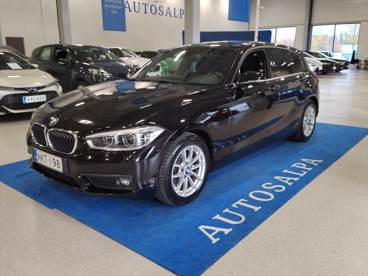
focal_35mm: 30
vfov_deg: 46.8
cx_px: 184
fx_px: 319
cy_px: 138
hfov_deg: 60.0
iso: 569
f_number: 1.9
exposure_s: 1/120
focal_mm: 5.52
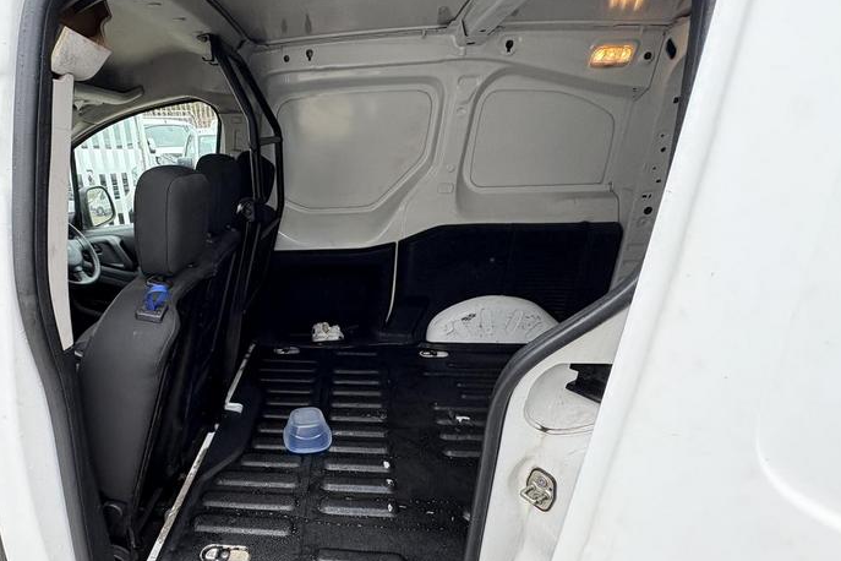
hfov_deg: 85.0
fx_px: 444
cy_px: 349
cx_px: 310
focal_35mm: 19
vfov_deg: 63.7
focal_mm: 2.22
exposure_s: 1/99
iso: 125
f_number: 2.2
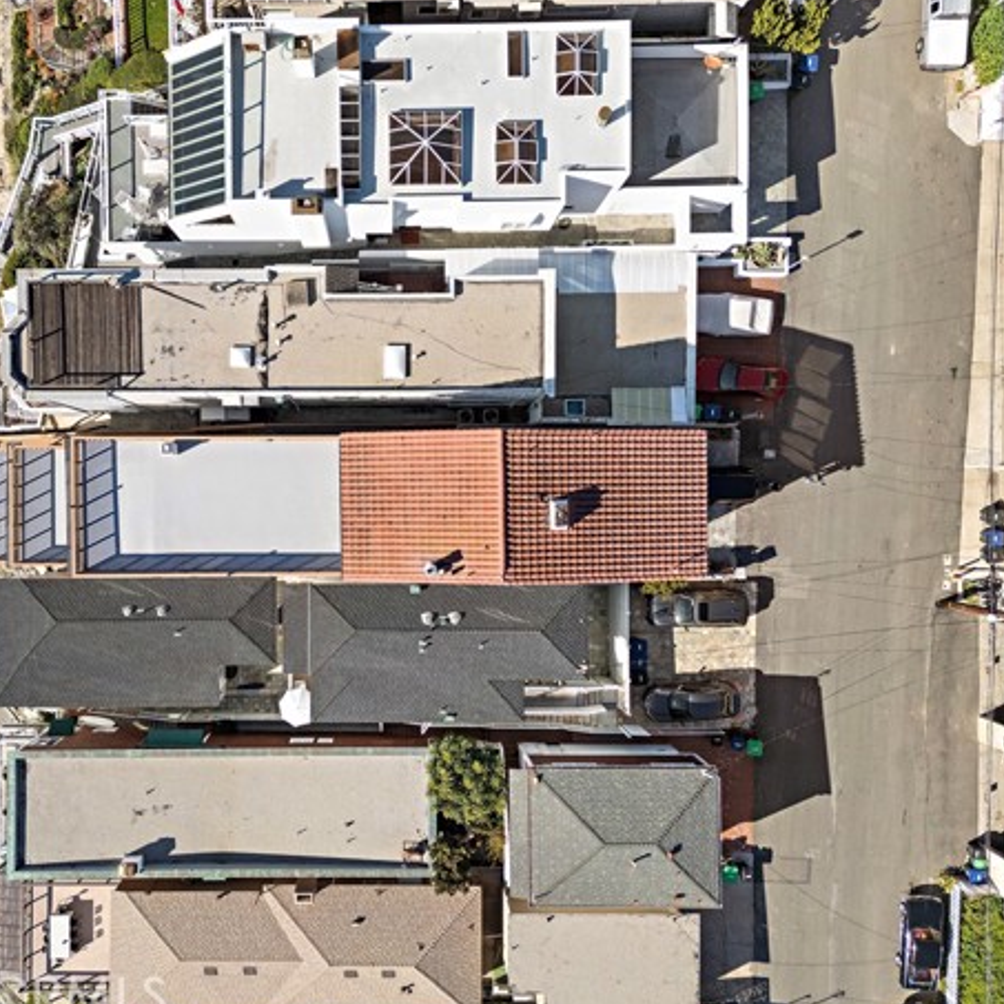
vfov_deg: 54.0
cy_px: 496
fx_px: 984
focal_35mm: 30
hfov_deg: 53.4
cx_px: 377
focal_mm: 6.72
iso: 100
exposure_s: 1/1600
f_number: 1.7
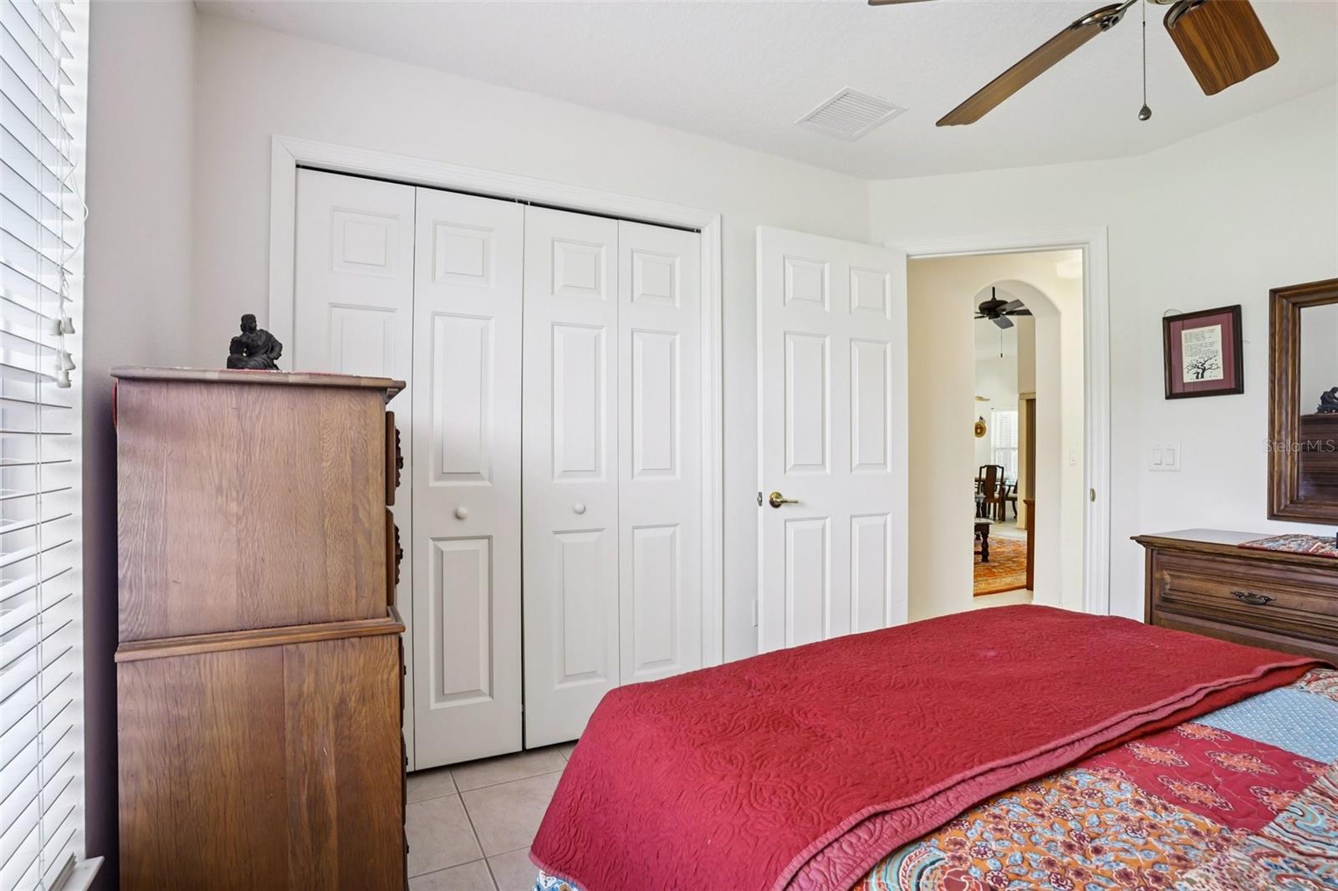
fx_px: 632
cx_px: 669
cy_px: 446
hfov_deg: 93.3
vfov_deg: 70.4
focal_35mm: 17
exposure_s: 1/13
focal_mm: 17
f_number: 8
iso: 400
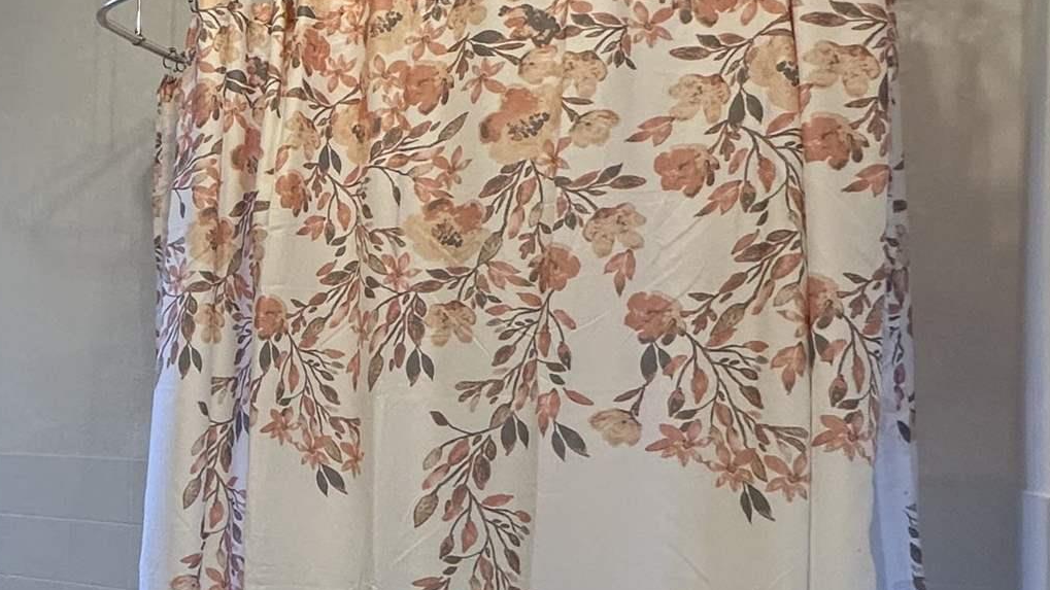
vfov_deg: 25.8
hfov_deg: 31.3
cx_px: -394
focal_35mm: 46
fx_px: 1281
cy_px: 407
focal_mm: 2.22
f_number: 2.2
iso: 125
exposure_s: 1/120
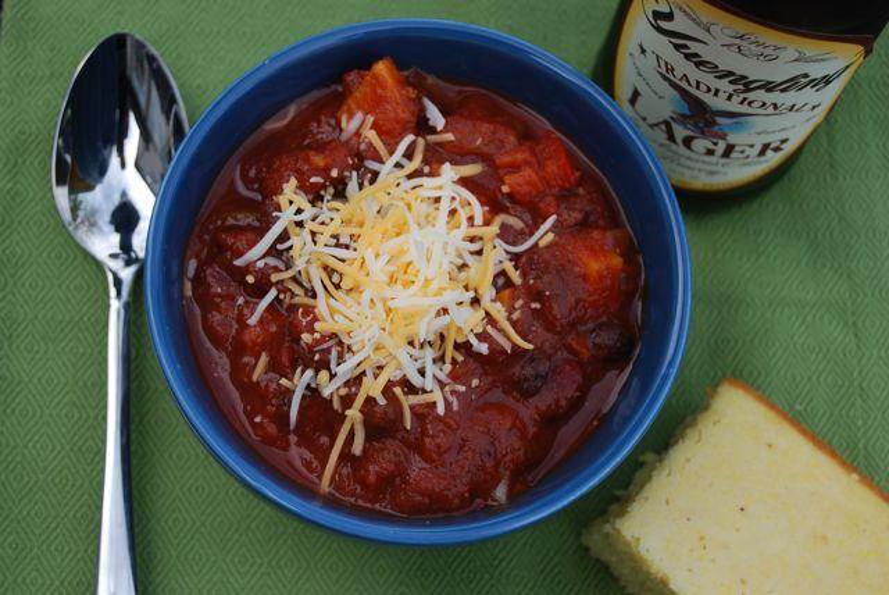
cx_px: 444
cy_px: 298
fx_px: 2039
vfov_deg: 16.6
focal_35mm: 82
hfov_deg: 24.6
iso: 100
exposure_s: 1/125
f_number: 5.6
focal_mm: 55
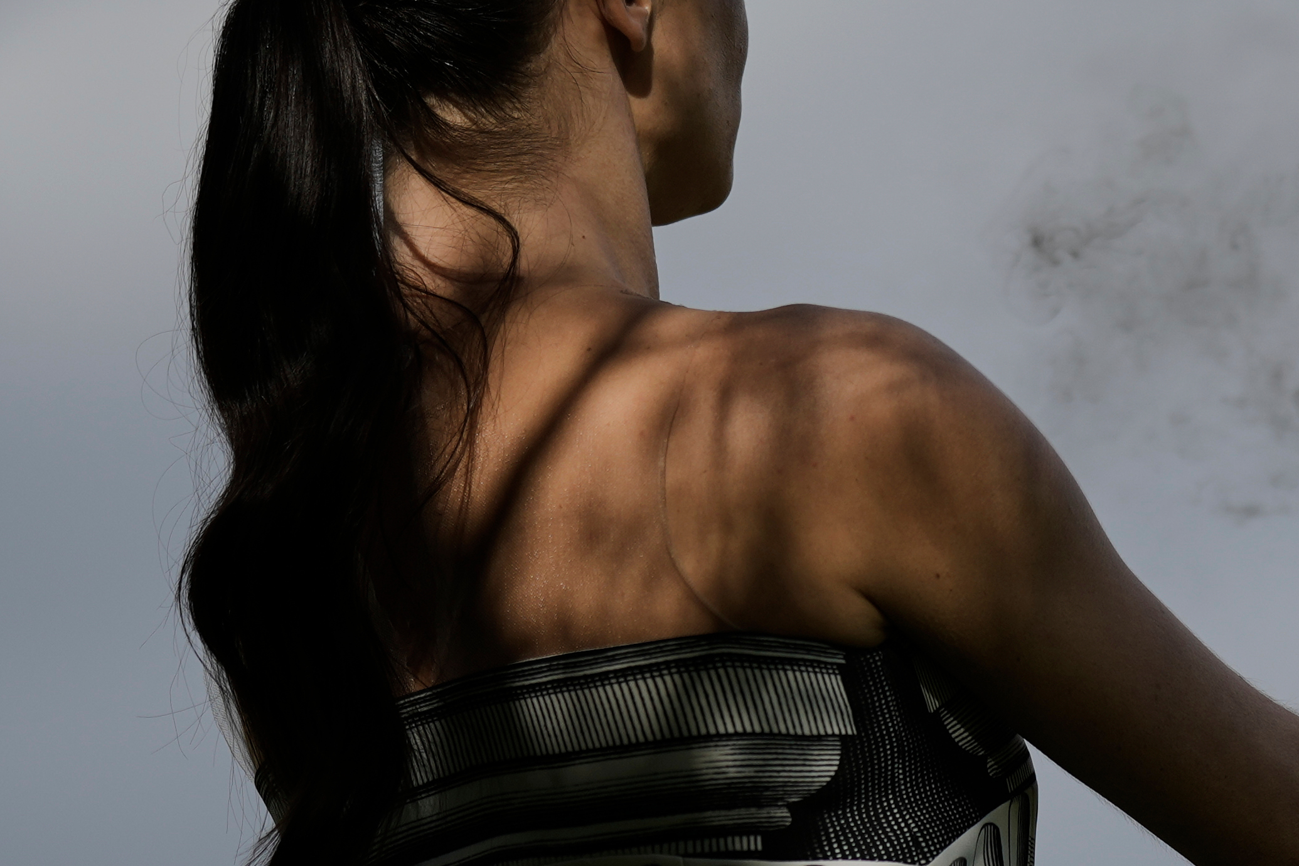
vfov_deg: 2.5
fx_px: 19772
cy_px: 456
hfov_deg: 3.8
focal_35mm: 548
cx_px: 1329
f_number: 1.8
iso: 100
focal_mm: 135
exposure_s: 1/4000
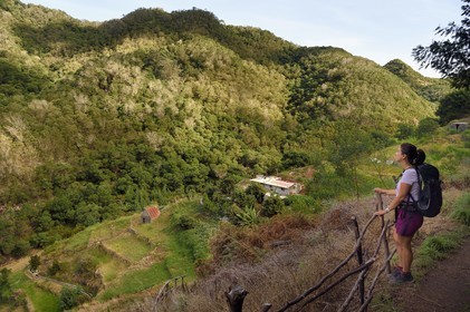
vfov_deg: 53.1
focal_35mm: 24
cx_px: 235
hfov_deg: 73.8
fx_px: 313
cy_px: 156
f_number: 9
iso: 400
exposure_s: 1/250
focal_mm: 24
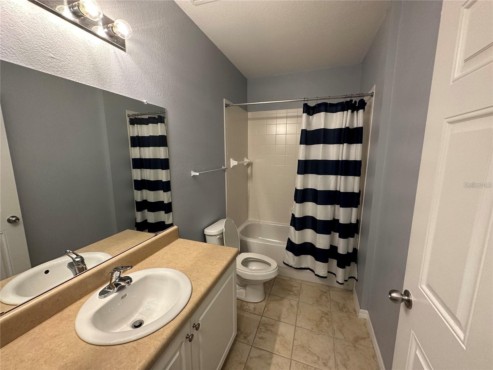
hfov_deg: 102.1
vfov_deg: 85.7
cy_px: 185
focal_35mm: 14
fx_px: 199
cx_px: 246
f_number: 2.2
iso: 320
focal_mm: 2.22
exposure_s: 1/120
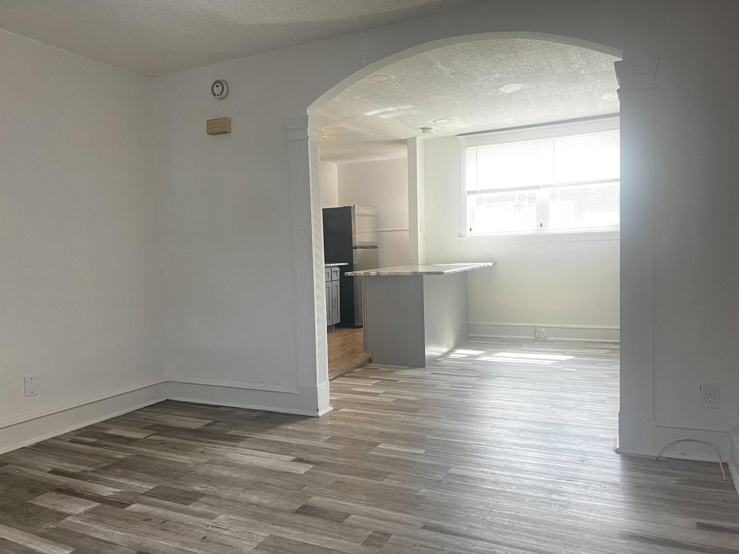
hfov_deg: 67.3
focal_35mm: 26
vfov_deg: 53.1
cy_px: 277
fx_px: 555
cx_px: 370
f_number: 1.5
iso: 100
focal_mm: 5.7
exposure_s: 1/60
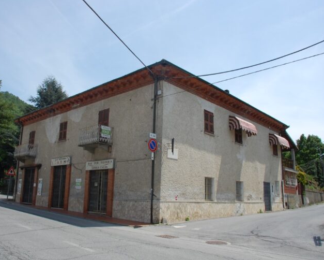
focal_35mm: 31
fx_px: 297
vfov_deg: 47.1
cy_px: 130
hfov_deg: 56.9
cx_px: 136
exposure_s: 1/320
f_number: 9
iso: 200
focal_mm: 18
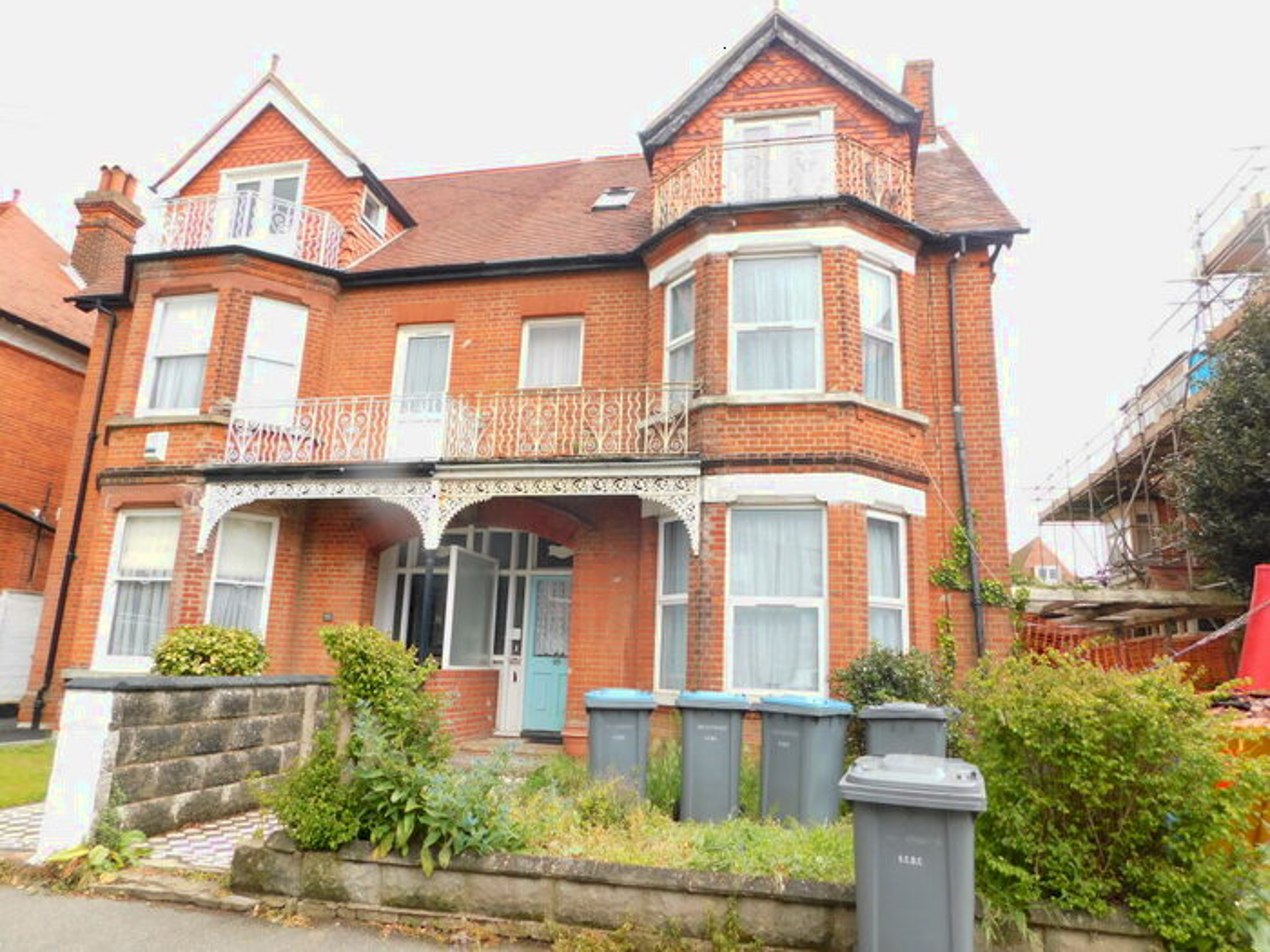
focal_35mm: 23
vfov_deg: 58.9
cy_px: 476
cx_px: 635
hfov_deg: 73.9
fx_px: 844
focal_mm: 4
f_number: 3
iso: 125
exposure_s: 1/200
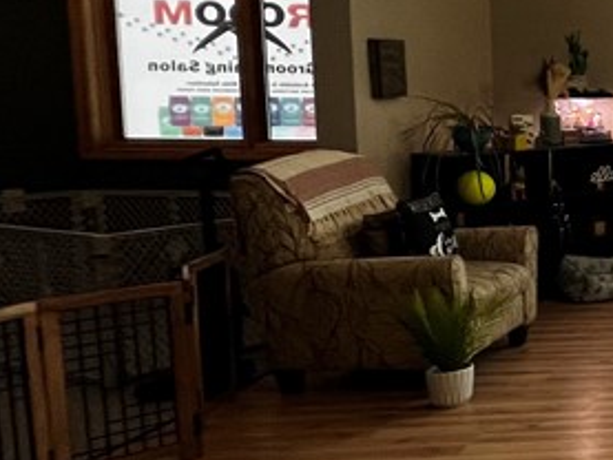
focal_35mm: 48
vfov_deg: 30.1
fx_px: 850
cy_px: 161
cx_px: 1095
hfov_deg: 22.6
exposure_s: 1/120
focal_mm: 1.57
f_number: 1.8
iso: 160
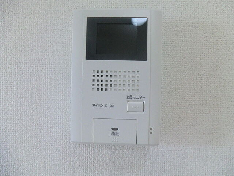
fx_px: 162
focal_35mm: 24
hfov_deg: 71.6
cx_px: 117
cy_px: 88
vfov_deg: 56.8
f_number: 3.2
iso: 250
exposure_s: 1/60
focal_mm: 4.3
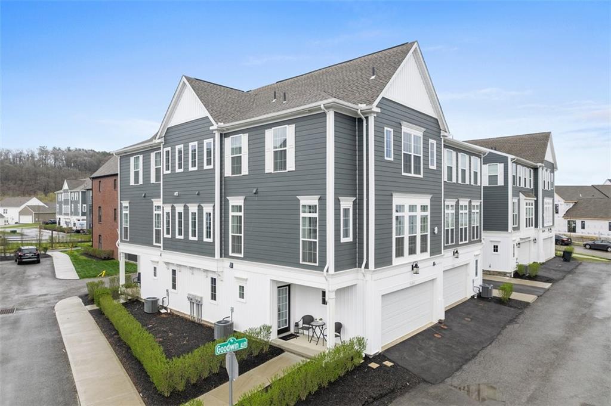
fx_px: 373
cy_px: 203
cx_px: 306
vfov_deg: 57.1
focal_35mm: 22
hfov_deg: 78.6
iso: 100
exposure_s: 1/240
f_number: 2.8
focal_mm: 8.38
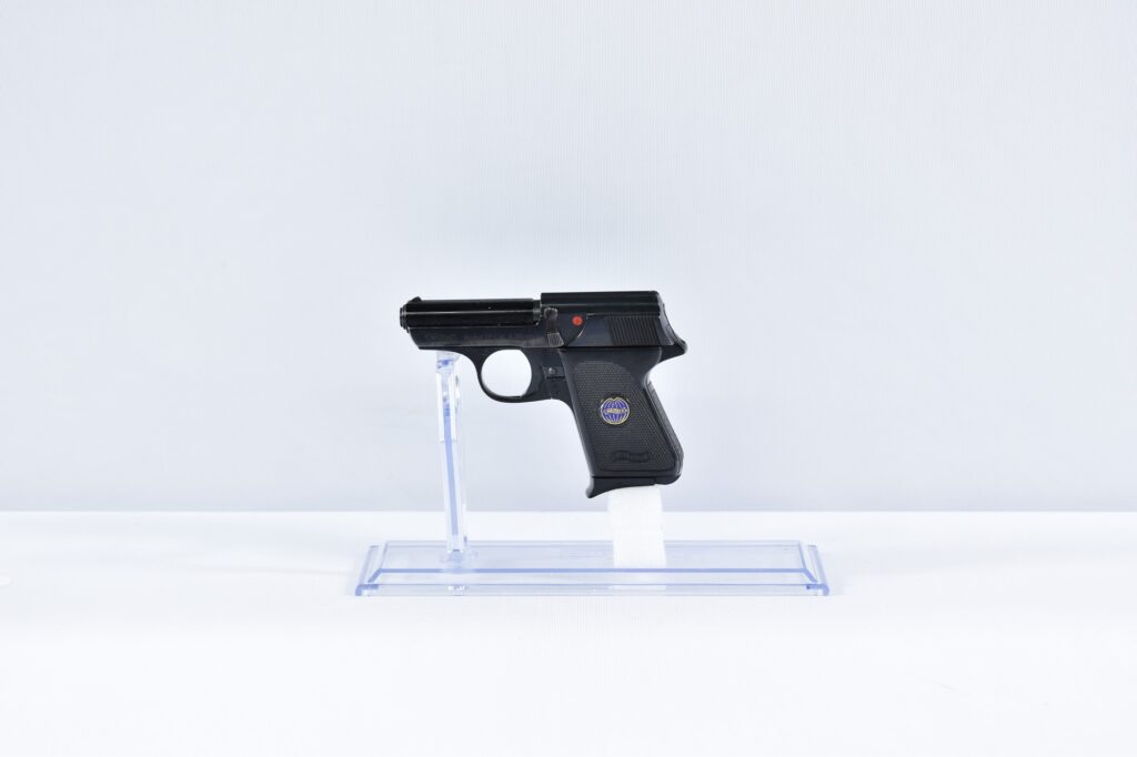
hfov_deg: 27.0
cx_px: 568
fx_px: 2368
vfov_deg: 18.2
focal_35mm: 75
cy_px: 378
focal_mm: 50
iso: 640
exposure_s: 1/20
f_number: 5.6
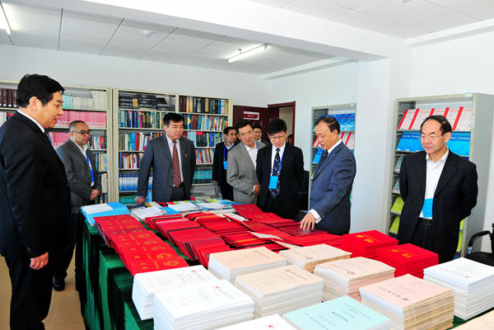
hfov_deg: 73.7
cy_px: 165
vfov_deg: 53.1
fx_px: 329
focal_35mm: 24
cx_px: 247
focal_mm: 24
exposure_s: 1/125
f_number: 4
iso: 800
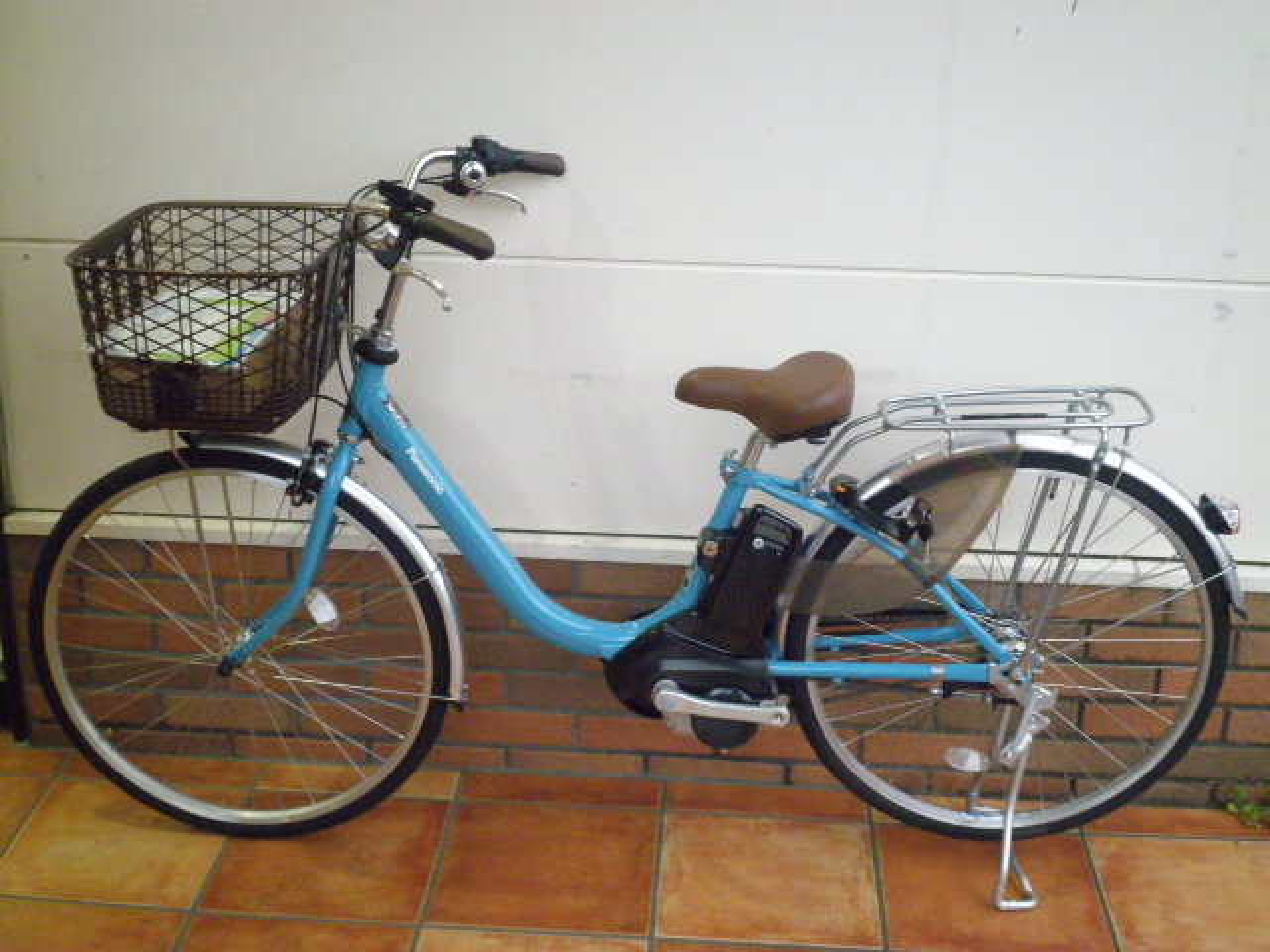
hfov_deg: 40.4
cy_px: 476
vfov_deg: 30.9
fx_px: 1724
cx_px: 635
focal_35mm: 47
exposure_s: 1/250
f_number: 3.4
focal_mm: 8.3
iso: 640
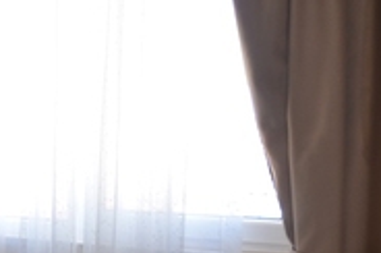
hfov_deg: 21.2
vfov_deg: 22.8
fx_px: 623
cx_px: -320
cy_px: 174
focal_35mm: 59
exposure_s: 1/60
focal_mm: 10
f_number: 5
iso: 200
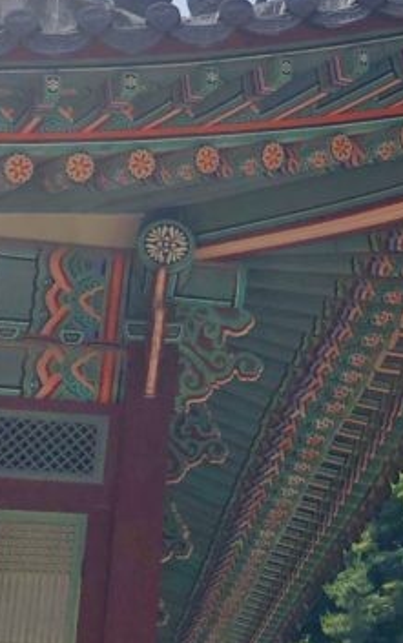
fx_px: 1509
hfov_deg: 15.0
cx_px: 367
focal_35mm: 86
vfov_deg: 23.7
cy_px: 133
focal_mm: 3.99
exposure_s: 1/4808
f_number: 1.8
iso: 20
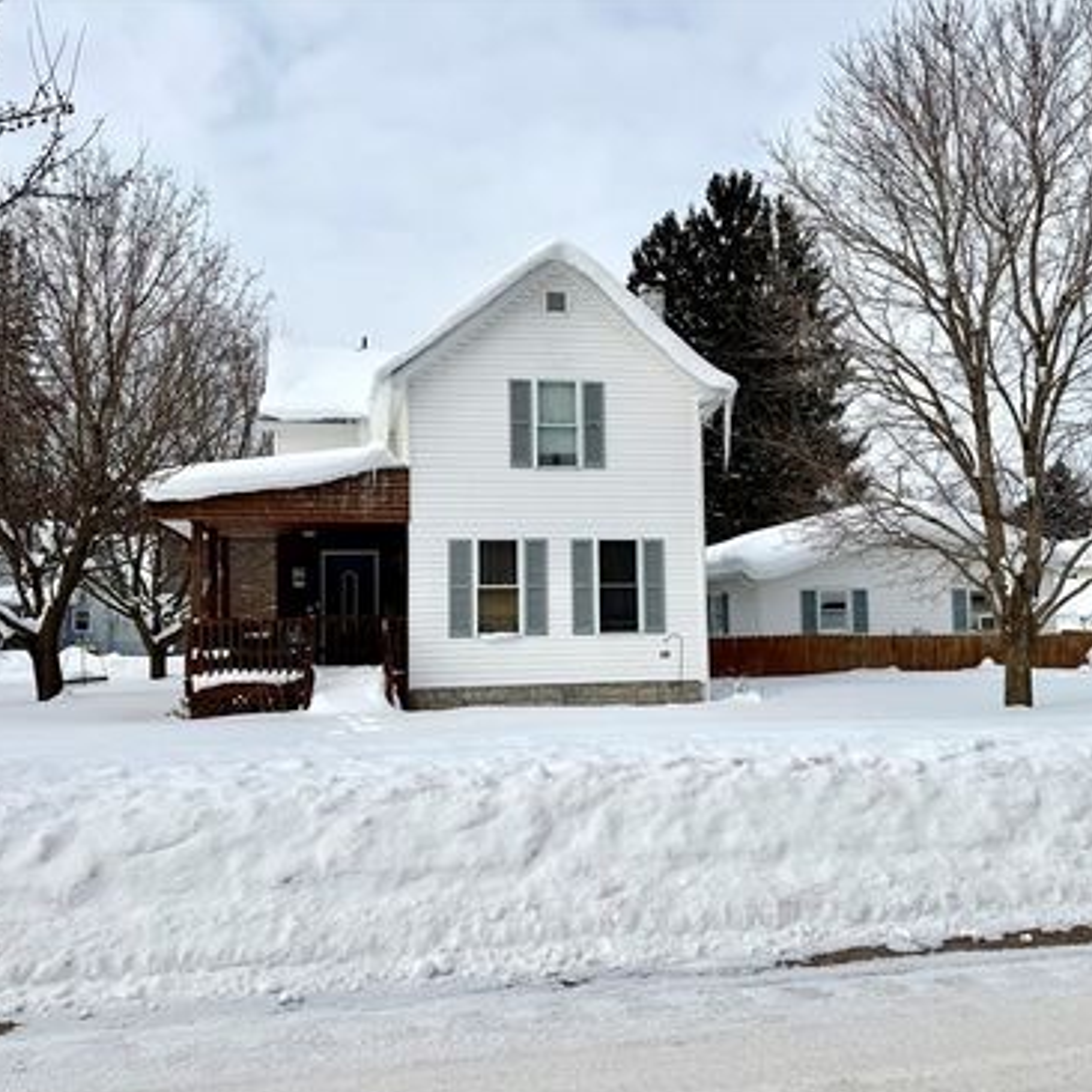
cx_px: 582
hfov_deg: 55.6
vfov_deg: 55.6
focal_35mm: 29
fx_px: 1035
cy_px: 553
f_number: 1.78
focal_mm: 6.76
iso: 80
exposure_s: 1/10309
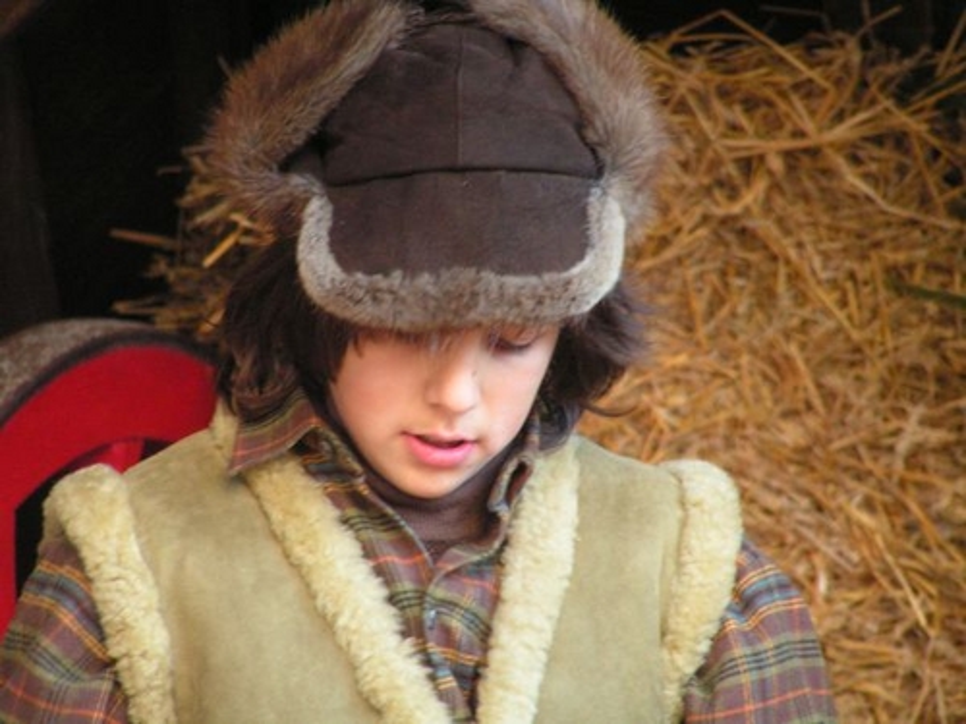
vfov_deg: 3.9
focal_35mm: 380
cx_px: 483
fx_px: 10604
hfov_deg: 5.2
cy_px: 362
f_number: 3.7
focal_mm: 63
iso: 200
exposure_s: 1/50
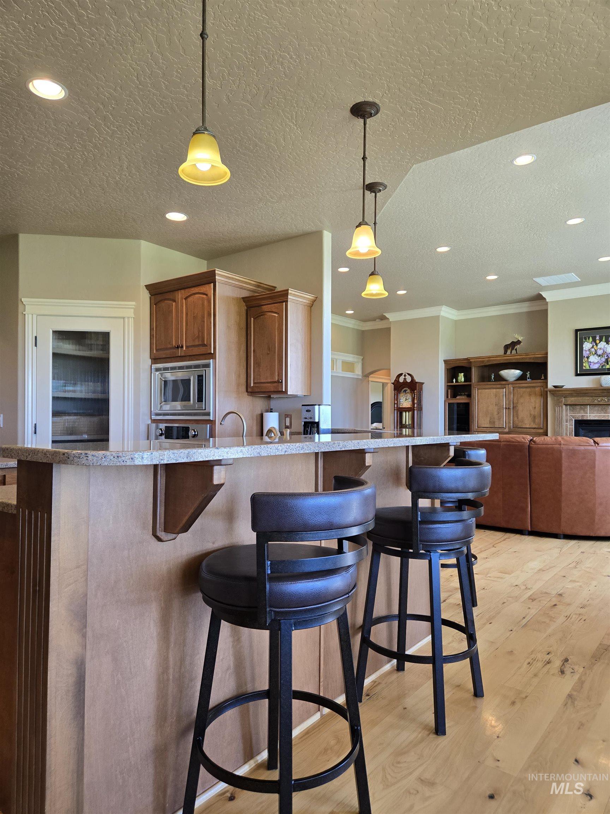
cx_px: 305
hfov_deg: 58.9
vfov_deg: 73.9
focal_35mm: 23
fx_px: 540
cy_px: 407
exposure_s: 1/120
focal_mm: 5.4
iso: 100
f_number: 1.8
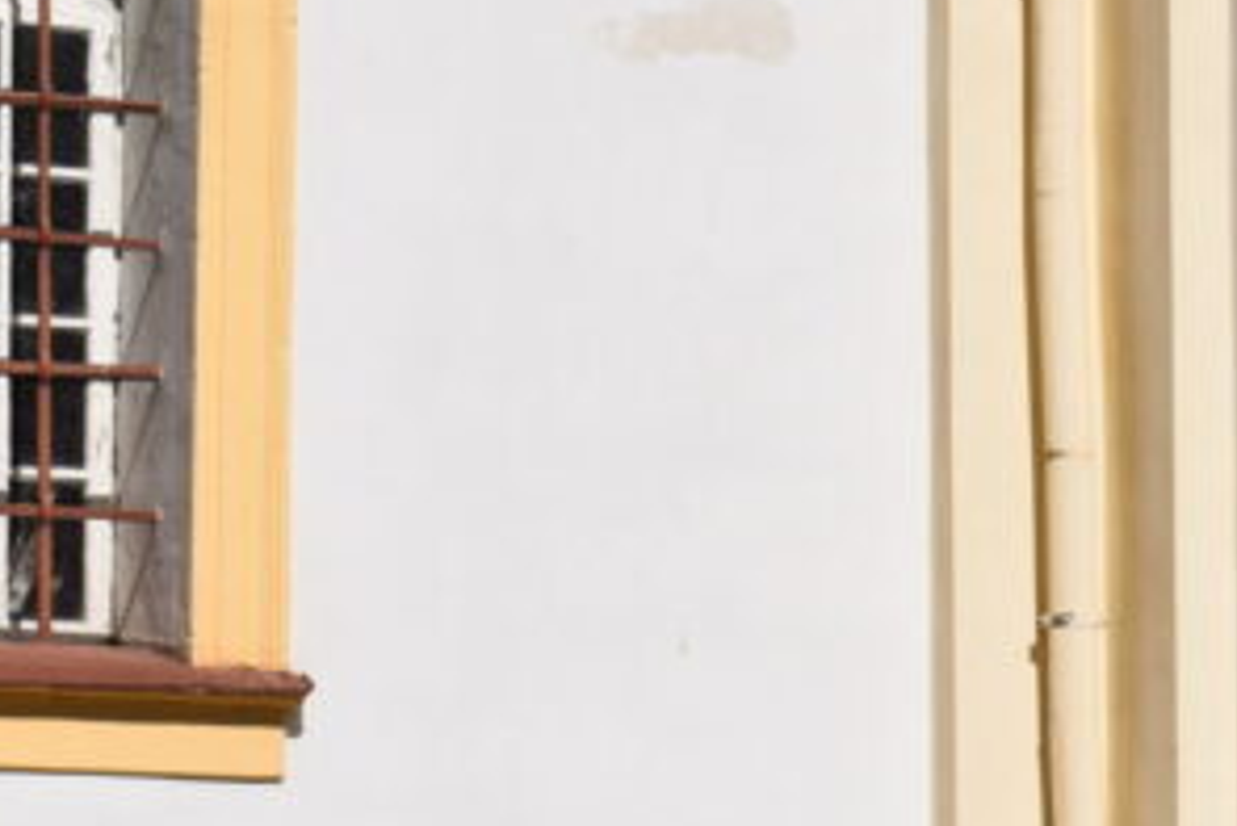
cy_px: 627
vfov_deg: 7.8
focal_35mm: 177
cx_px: 1707
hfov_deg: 11.3
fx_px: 6085
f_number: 8
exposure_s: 1/2000
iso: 320
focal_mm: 34
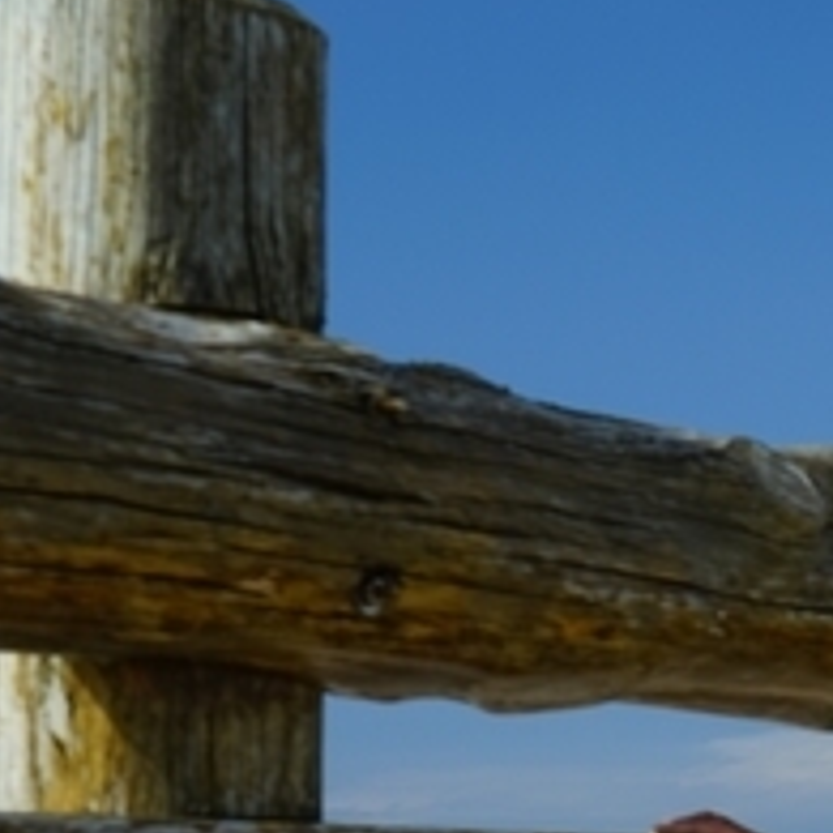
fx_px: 3321
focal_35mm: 122
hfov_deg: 13.6
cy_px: 944
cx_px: 1183
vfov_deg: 14.0
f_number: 6.7
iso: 100
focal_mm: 35
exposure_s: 1/200
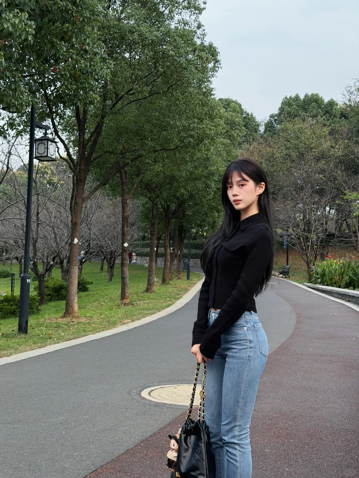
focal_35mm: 48
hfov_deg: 30.3
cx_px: 180
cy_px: 239
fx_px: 664
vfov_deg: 39.7
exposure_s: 1/209
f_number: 1.78
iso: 125
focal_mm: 6.76
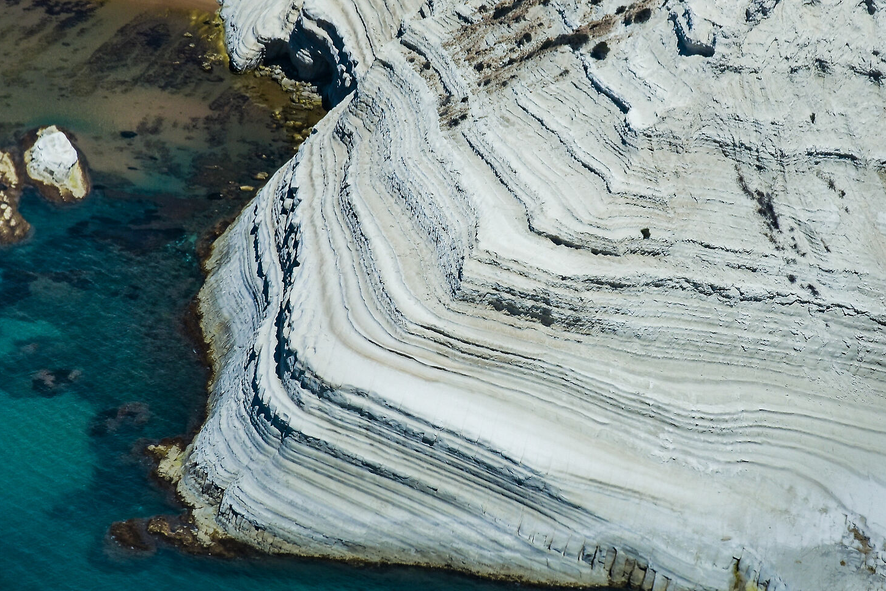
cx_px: 536
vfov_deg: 4.8
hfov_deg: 7.2
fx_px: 7088
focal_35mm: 288
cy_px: 224
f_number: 8
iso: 100
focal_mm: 116
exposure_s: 1/2500
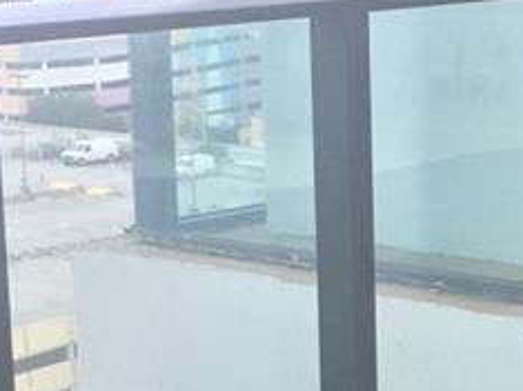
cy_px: 418
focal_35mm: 148
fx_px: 2235
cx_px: 701
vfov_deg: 9.9
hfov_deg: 12.9
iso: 32
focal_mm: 4.15
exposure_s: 1/120
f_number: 2.2
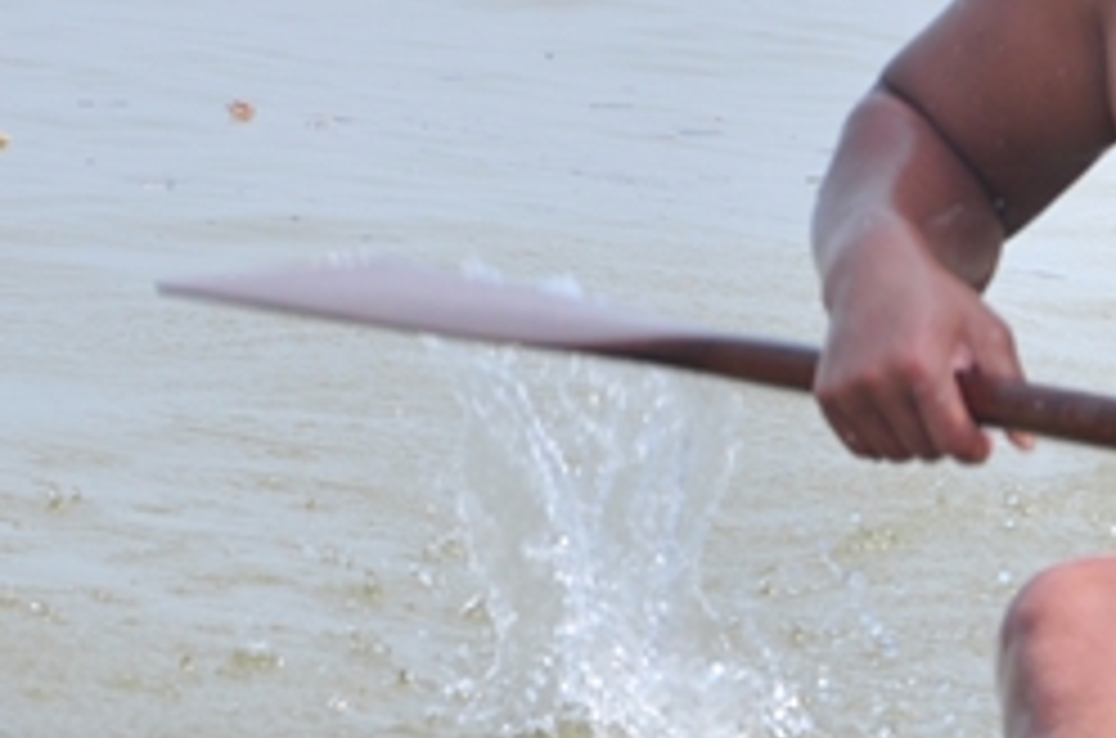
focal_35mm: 509
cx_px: 1314
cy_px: 349
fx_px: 15727
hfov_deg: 4.1
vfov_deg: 2.7
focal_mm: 105
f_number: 8
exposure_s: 1/500
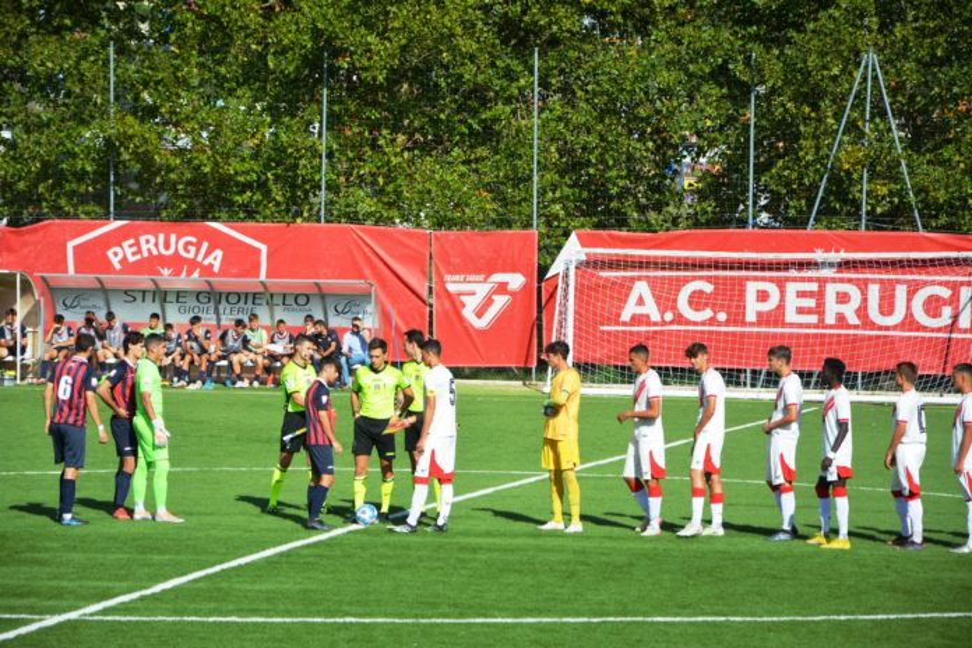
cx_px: 486
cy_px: 324
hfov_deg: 13.0
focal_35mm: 158
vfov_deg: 8.7
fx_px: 4252
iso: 400
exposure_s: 1/2000
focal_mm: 105
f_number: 7.1
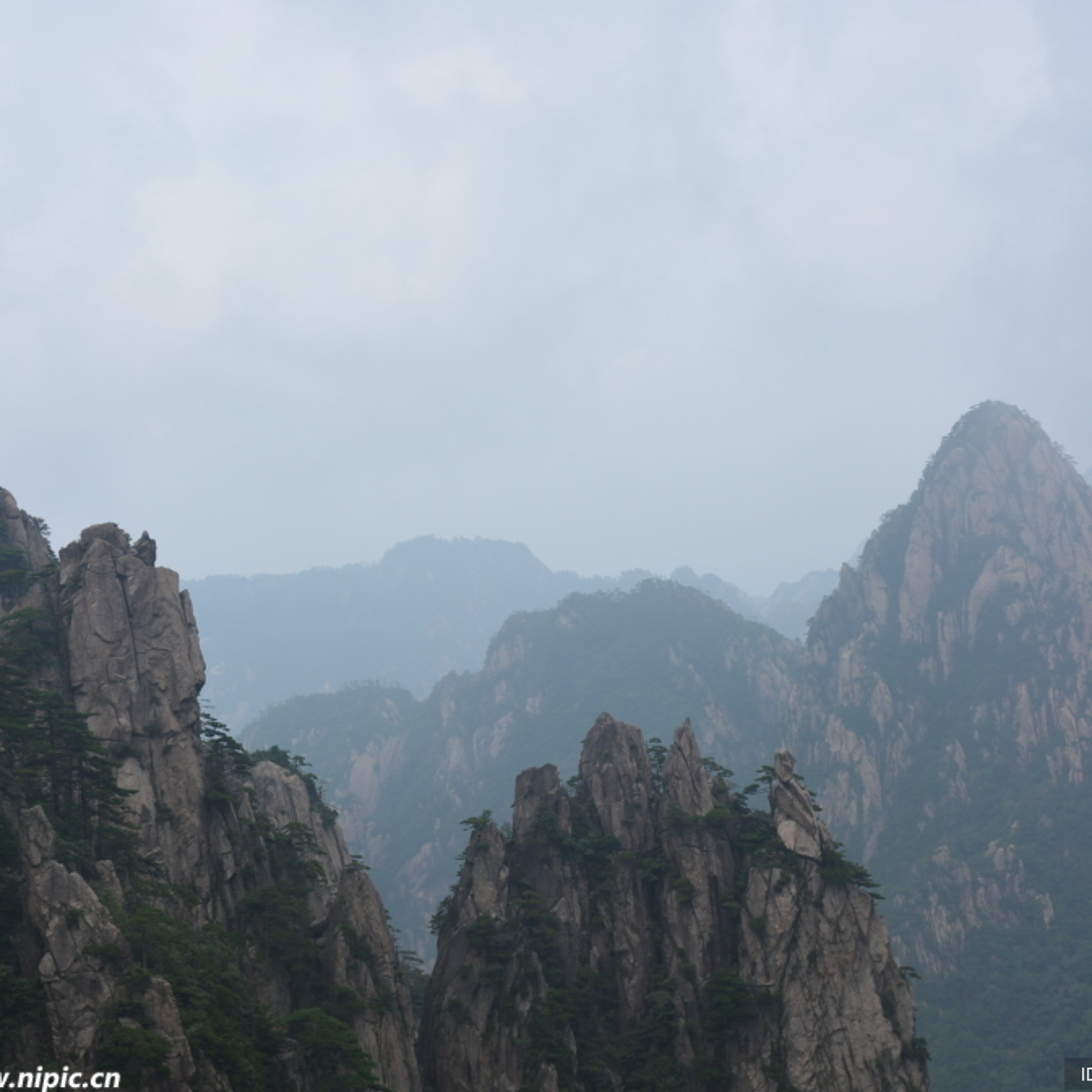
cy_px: 552
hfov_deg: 26.1
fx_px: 2356
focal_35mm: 66
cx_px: 608
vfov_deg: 26.1
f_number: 8
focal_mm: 34
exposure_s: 1/250
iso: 125
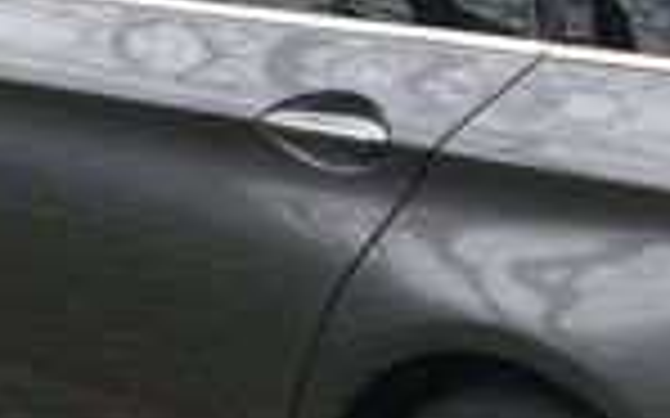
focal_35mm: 165
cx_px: 679
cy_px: 292
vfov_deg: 7.9
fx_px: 3012
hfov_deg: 12.5
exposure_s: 1/100
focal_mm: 4.15
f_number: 2.2
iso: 40
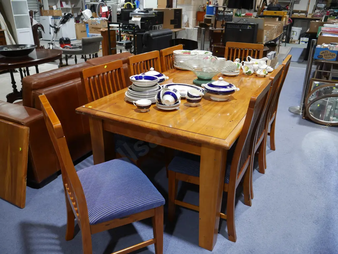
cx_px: 169
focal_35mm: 28
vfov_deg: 49.8
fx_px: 274
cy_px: 127
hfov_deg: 63.4
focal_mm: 14
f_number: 3.5
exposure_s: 1/60
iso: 400
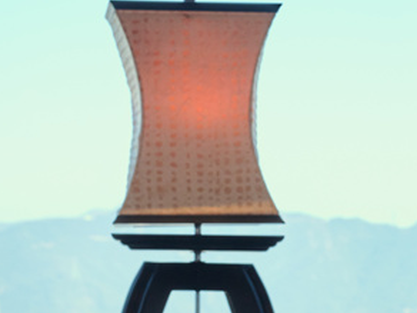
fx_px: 2602
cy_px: 399
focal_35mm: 216
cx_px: 534
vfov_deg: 6.8
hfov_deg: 9.0
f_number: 11
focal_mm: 80
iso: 2500
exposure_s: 1/100
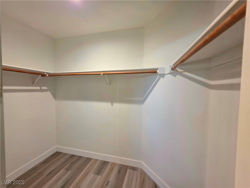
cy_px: 94
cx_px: 125
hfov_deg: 106.2
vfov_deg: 89.9
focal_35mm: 13
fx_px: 94
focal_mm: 2.2
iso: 250
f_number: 1.9
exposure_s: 1/60.2
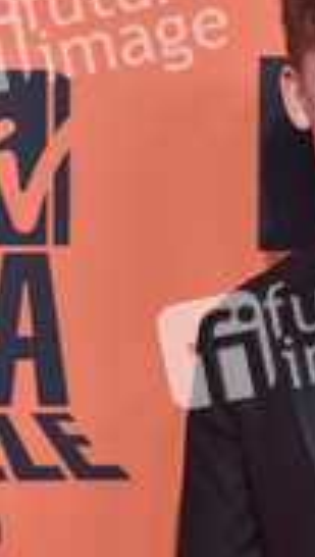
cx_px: 404
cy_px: 490
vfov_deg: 6.5
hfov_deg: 3.7
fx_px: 4922
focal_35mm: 333
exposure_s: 1/250
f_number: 4.5
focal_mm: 145
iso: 1600
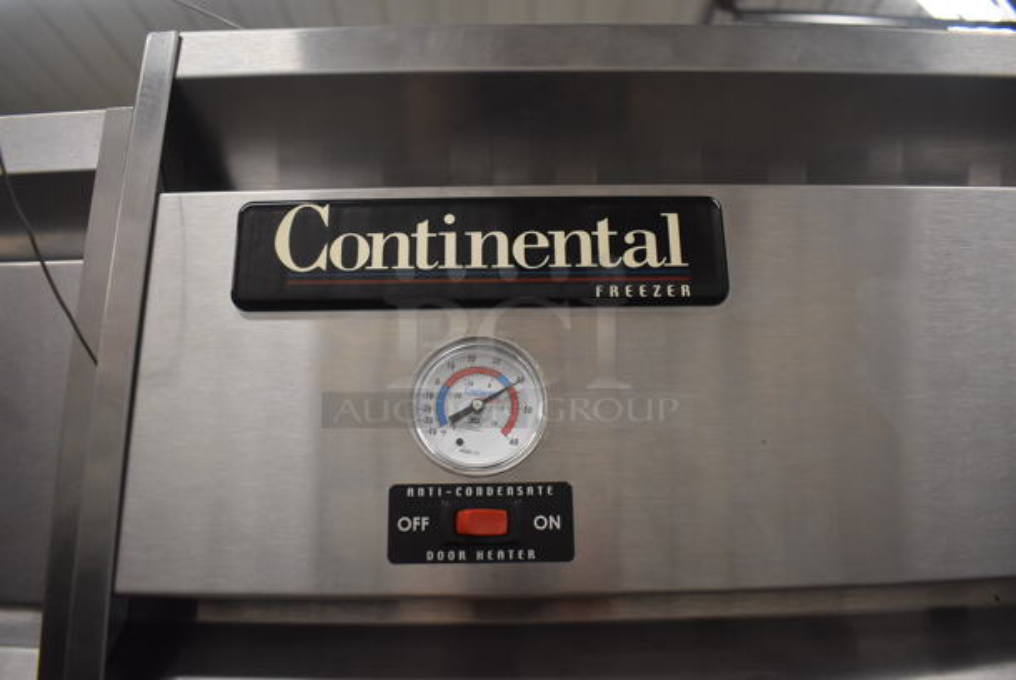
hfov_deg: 67.3
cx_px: 508
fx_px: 763
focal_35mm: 27
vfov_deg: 48.0
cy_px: 340
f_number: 3.5
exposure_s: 1/125
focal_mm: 18
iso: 1100
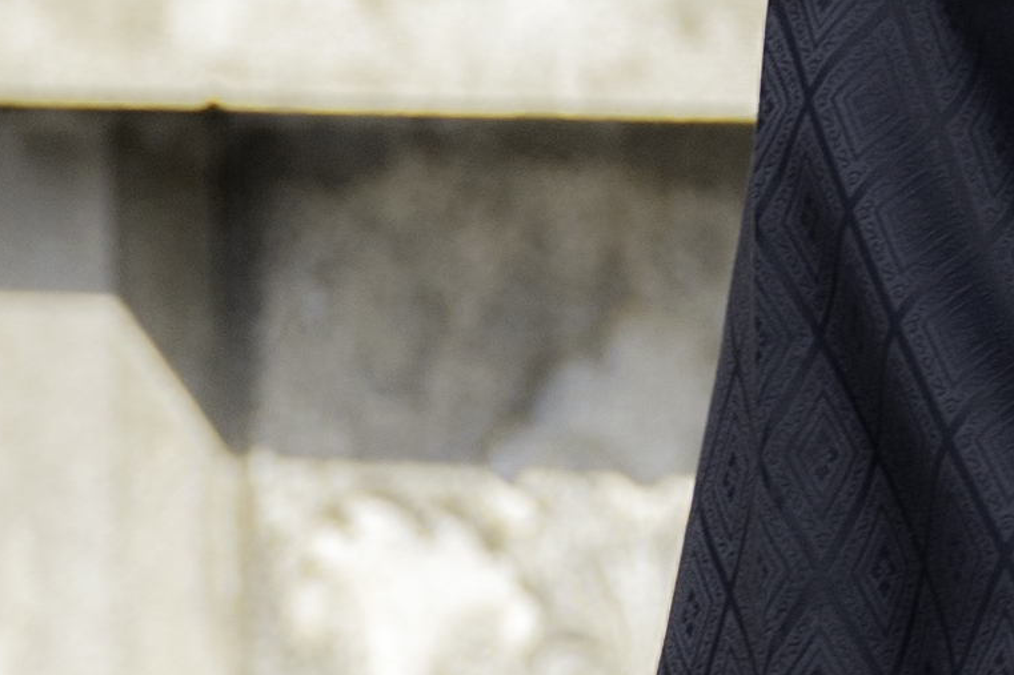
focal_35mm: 536
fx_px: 15093
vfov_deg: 2.6
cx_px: 2668
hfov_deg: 3.8
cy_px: 443
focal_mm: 68
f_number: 4.5
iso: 200
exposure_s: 1/400
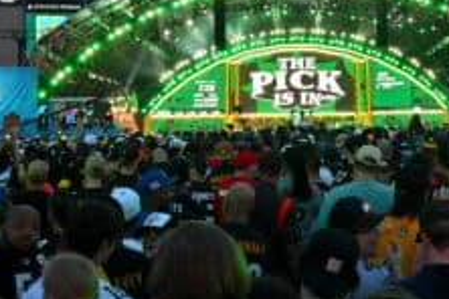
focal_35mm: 83
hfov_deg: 24.2
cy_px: 51
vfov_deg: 16.3
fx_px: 1035
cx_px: 336
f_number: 7.1
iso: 1250
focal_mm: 24
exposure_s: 1/50
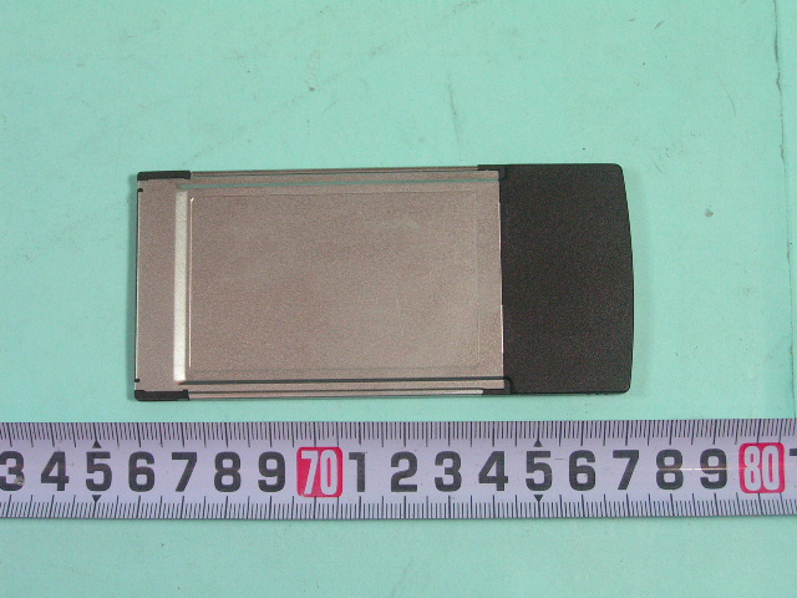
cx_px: 398
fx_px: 1658
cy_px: 299
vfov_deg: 20.4
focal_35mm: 72
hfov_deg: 27.0
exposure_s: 1/80
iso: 160
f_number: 3.2
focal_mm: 12.1
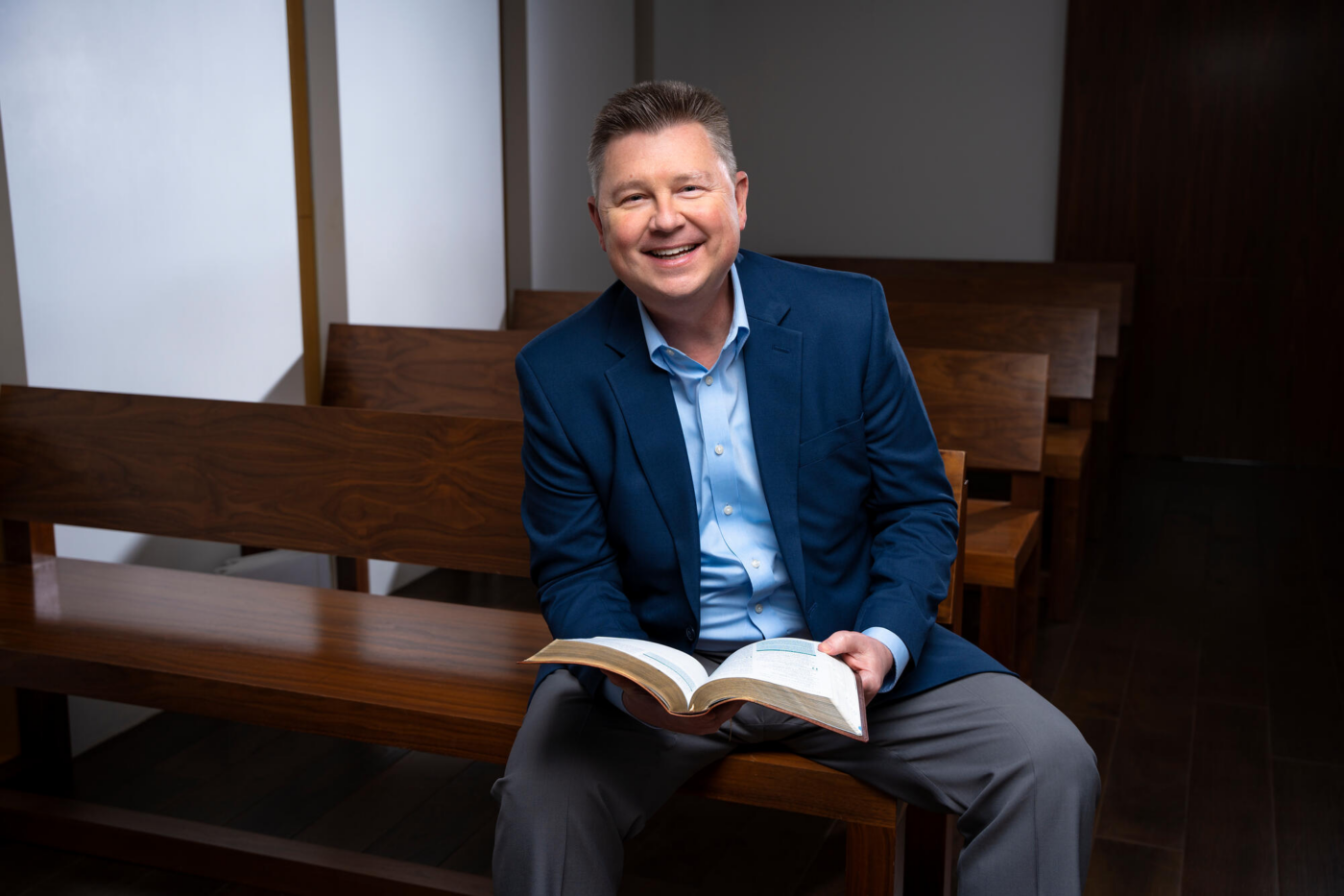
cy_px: 448
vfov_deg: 34.2
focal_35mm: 39
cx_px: 672
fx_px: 1456
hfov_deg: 49.6
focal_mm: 39
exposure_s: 1/160
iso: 125
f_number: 4.5
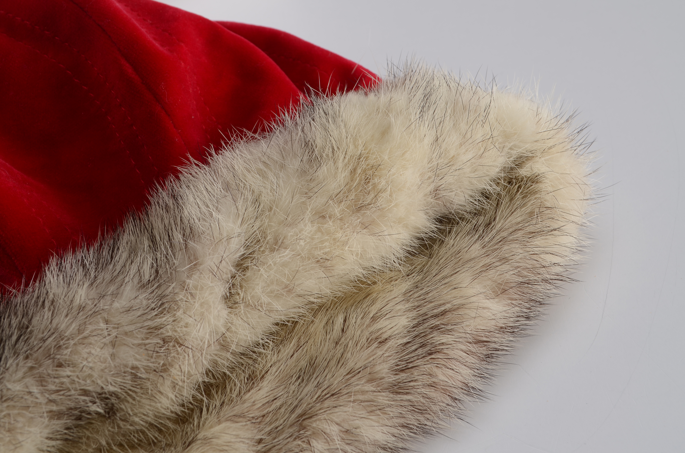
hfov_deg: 41.2
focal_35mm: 48
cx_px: 342
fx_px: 911
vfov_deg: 28.0
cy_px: 226
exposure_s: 1/80
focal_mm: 32
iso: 100
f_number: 11
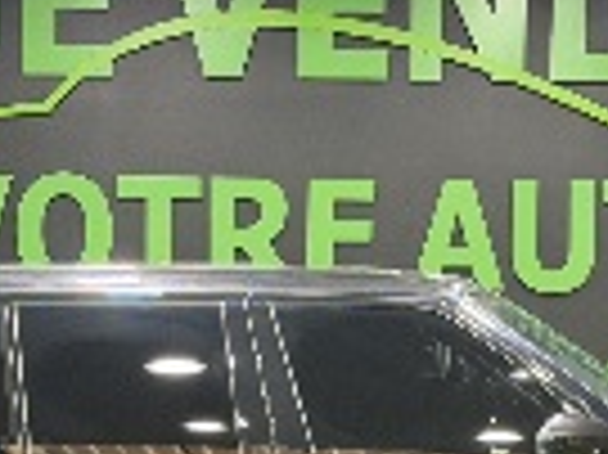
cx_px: 365
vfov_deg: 9.9
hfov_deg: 13.3
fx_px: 2597
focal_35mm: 148
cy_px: 521
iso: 200
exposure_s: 1/50
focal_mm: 6.76
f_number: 1.78
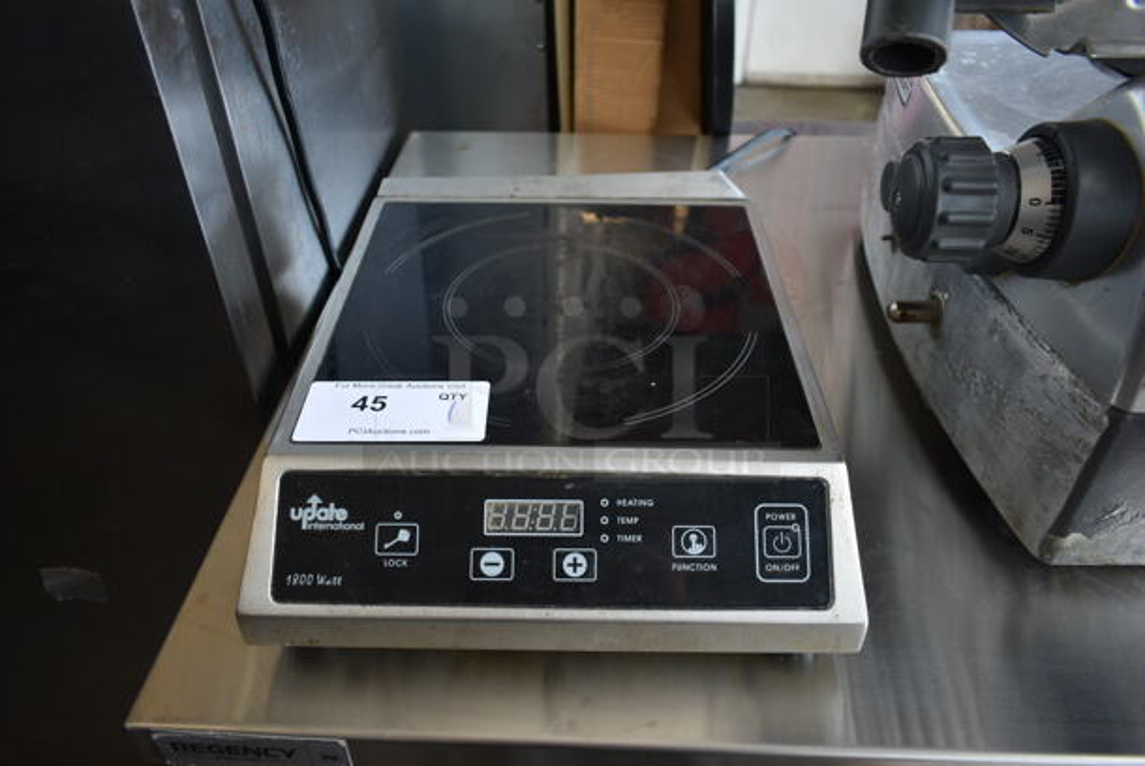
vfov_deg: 48.0
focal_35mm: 27
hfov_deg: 67.3
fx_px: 860
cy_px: 383
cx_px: 572
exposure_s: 1/50
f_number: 3.5
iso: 100
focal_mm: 18
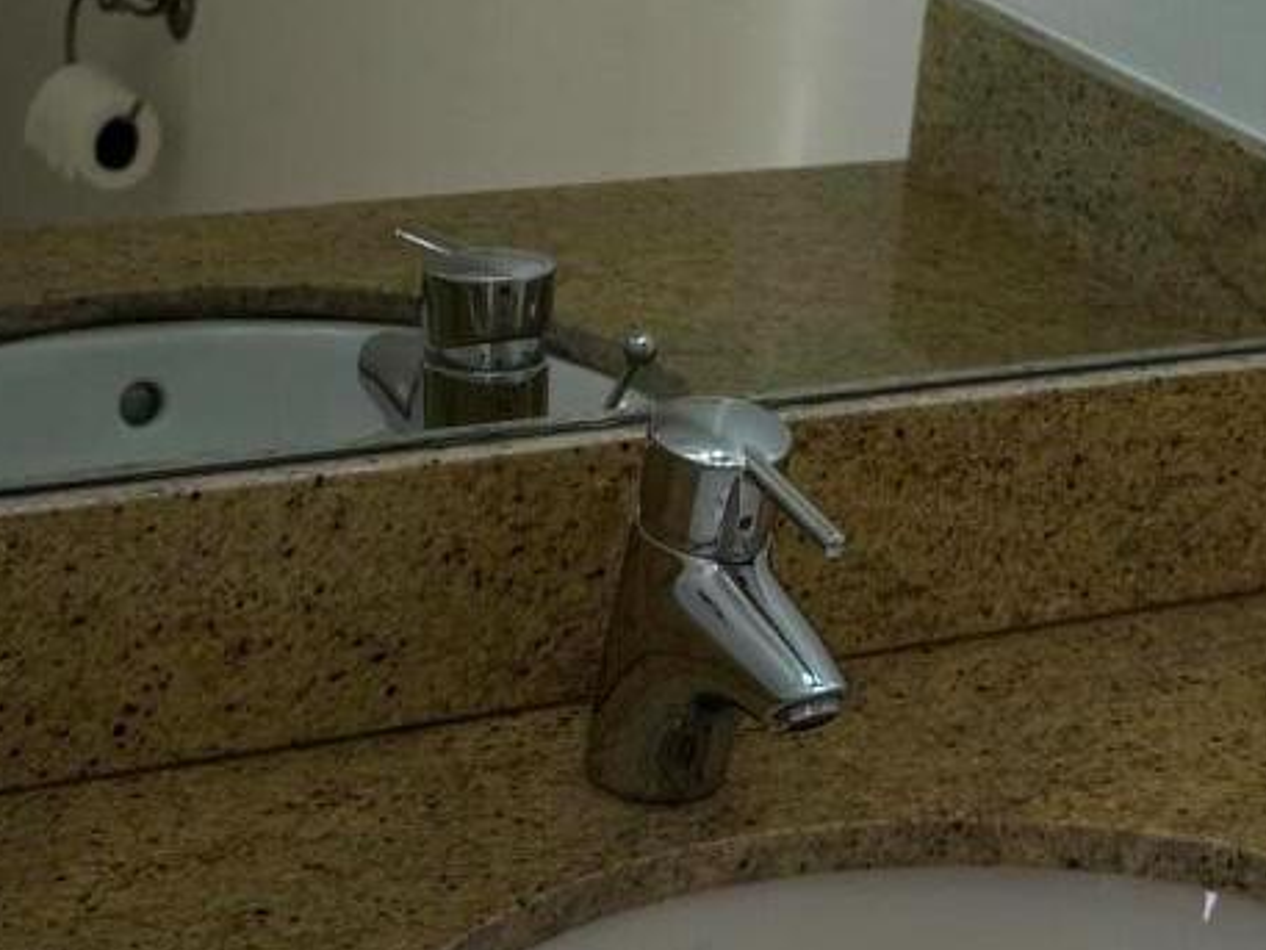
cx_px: 1067
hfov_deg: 18.5
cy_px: -543
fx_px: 3841
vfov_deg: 13.2
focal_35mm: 105
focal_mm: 6.76
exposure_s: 1/491
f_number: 1.78
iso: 80
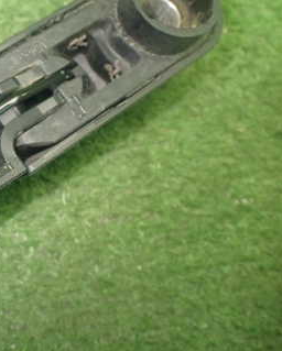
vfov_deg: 34.0
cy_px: 133
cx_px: -29
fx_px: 573
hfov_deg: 25.6
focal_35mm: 55
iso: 800
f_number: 2.3
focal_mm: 5.4
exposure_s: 1/100
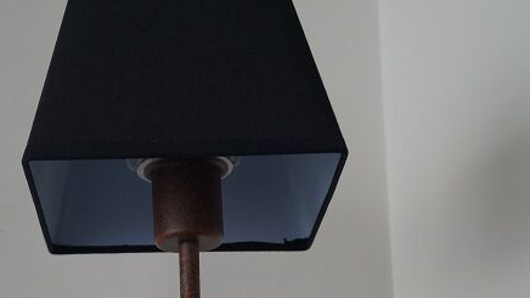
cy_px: 479
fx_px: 1194
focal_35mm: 85
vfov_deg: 13.2
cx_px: 177
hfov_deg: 24.9
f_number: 4
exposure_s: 1/60
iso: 250
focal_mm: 24
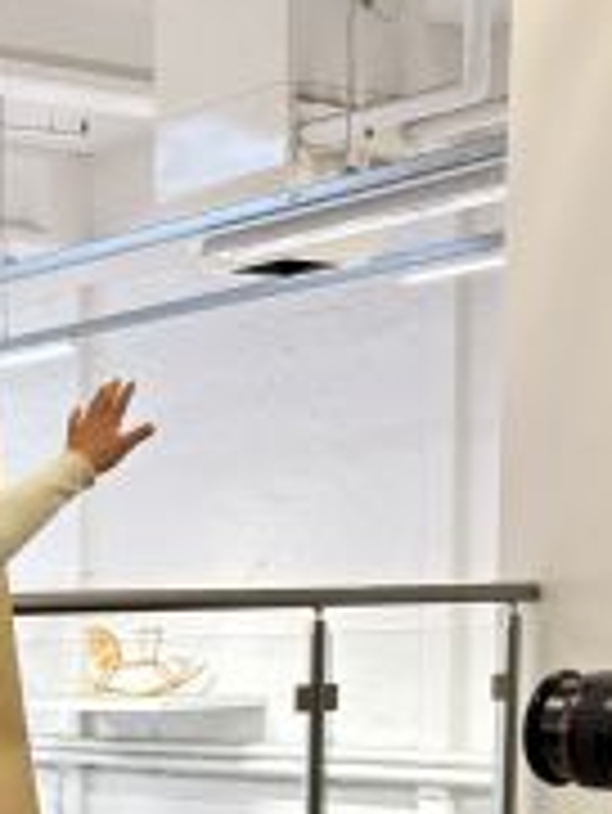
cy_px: 940
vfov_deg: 21.4
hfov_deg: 16.4
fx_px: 2025
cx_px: -153
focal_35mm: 86
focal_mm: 5.96
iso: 125
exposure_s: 1/100
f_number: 1.6
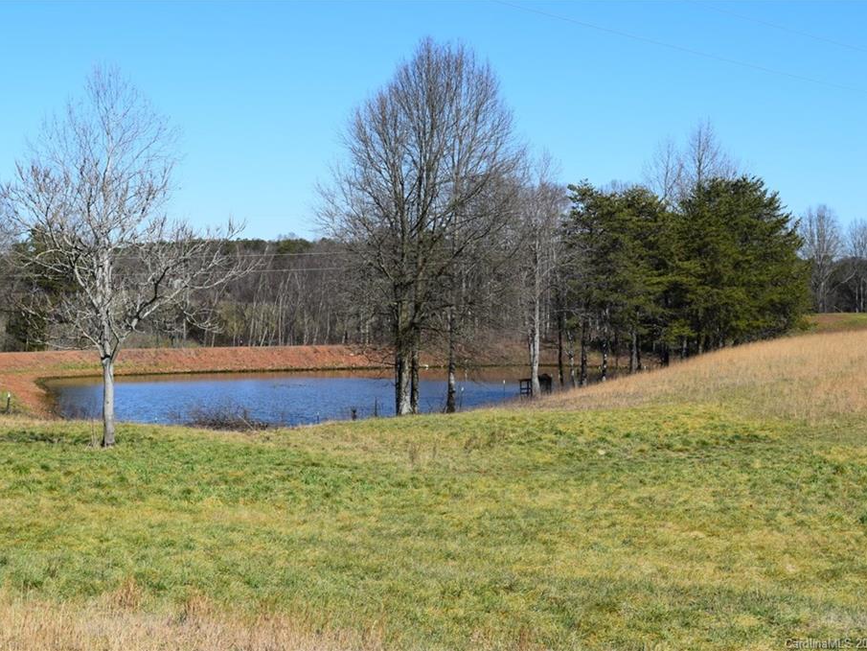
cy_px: 325
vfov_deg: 23.7
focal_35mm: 62
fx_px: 1553
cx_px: 398
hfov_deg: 31.2
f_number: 11
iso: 320
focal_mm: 38
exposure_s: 1/500
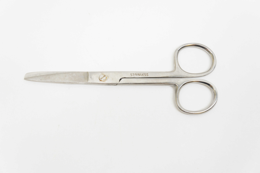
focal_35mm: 50
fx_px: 357
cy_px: 86
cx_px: 130
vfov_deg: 27.2
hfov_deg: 40.0
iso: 400
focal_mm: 33
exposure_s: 1/40
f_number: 6.3
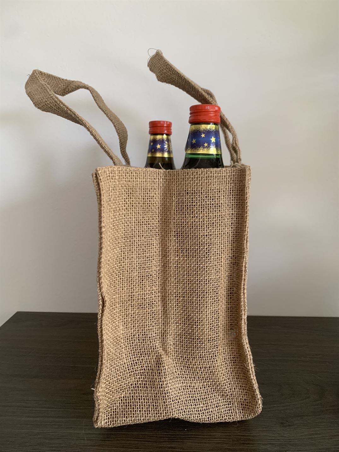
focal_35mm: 26
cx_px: 170
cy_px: 226
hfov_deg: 53.1
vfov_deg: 67.3
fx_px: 339
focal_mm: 4.25
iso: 100
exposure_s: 1/60
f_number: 1.8
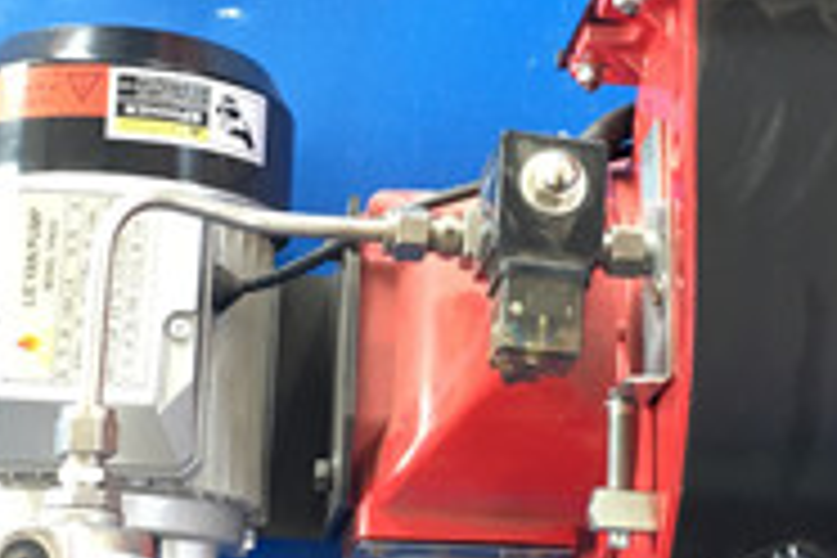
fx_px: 1883
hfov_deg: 25.0
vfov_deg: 16.9
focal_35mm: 81
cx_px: 459
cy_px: 286
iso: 100
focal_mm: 4.15
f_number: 2.2
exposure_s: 1/33
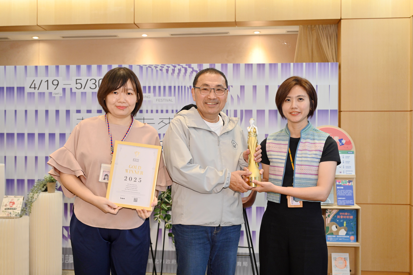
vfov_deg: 31.9
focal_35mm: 42
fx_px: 482
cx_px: 206
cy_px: 138
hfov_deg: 46.4
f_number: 4
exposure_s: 1/125
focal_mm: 42
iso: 1000
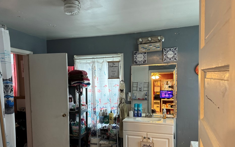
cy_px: 95
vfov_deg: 44.0
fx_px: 179
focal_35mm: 28
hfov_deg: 66.4
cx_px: 109
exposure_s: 1/60
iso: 400
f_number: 1.78
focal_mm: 6.86
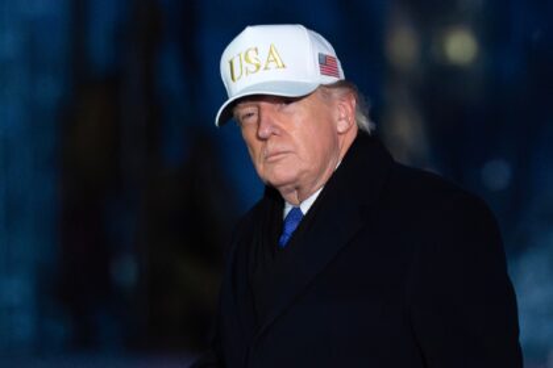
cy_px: 184
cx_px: 276
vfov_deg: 8.8
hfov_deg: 13.2
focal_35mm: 156
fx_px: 2396
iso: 10000
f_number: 3.2
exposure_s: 1/200
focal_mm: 156
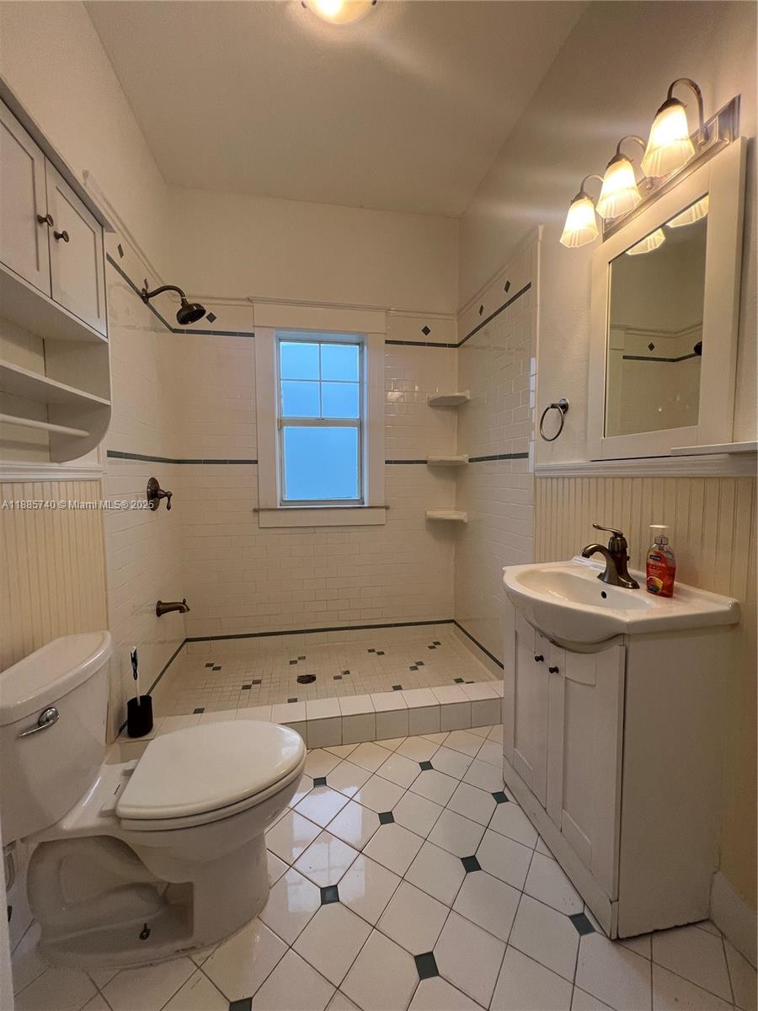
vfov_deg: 106.2
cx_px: 379
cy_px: 506
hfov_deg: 89.9
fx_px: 380
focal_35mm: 13
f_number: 1.8
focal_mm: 1.57
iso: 80
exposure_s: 1/120
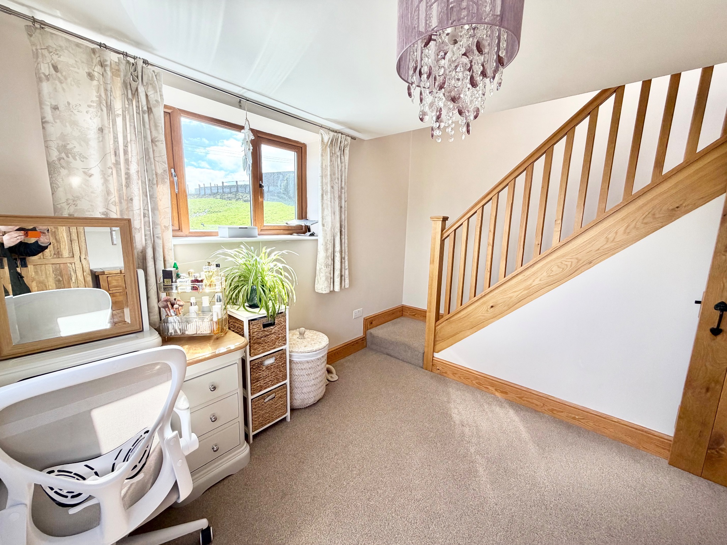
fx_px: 294
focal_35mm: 14
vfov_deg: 85.7
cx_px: 364
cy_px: 272
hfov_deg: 102.1
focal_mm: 2.22
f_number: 2.2
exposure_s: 1/140
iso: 50
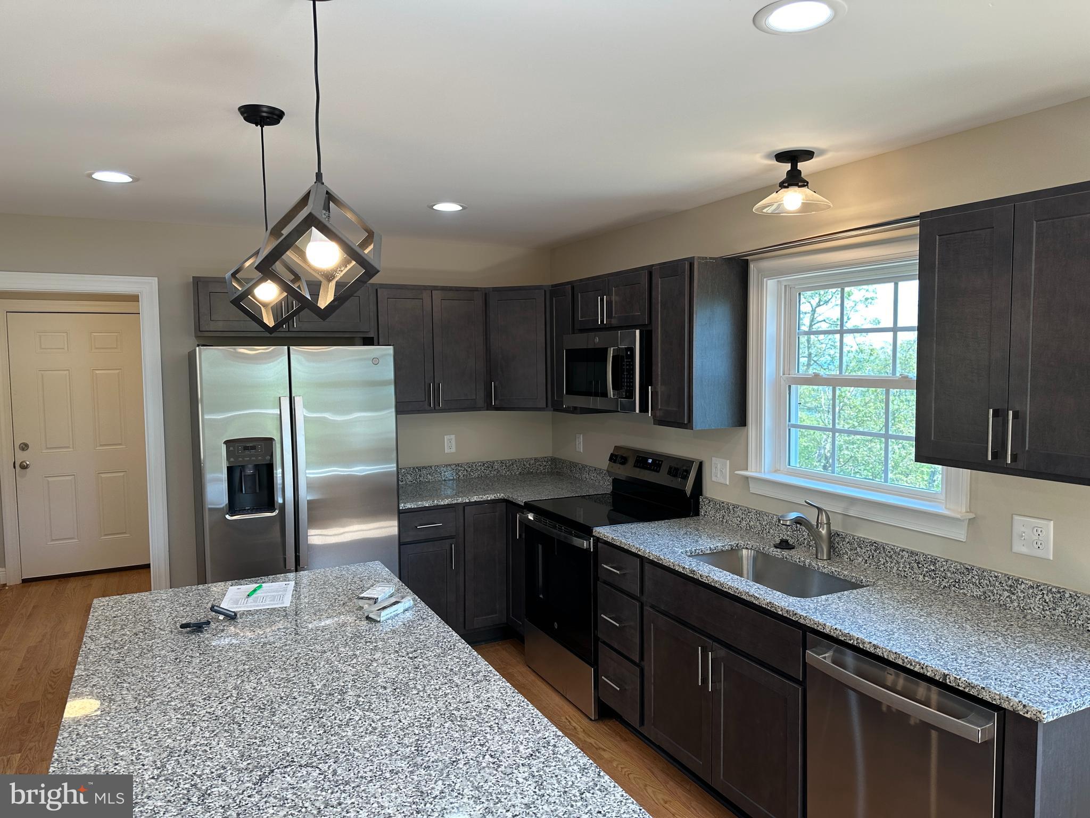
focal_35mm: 24
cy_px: 409
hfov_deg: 71.6
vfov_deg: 56.8
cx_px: 545
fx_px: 756
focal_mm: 6.86
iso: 80
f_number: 1.78
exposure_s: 1/120
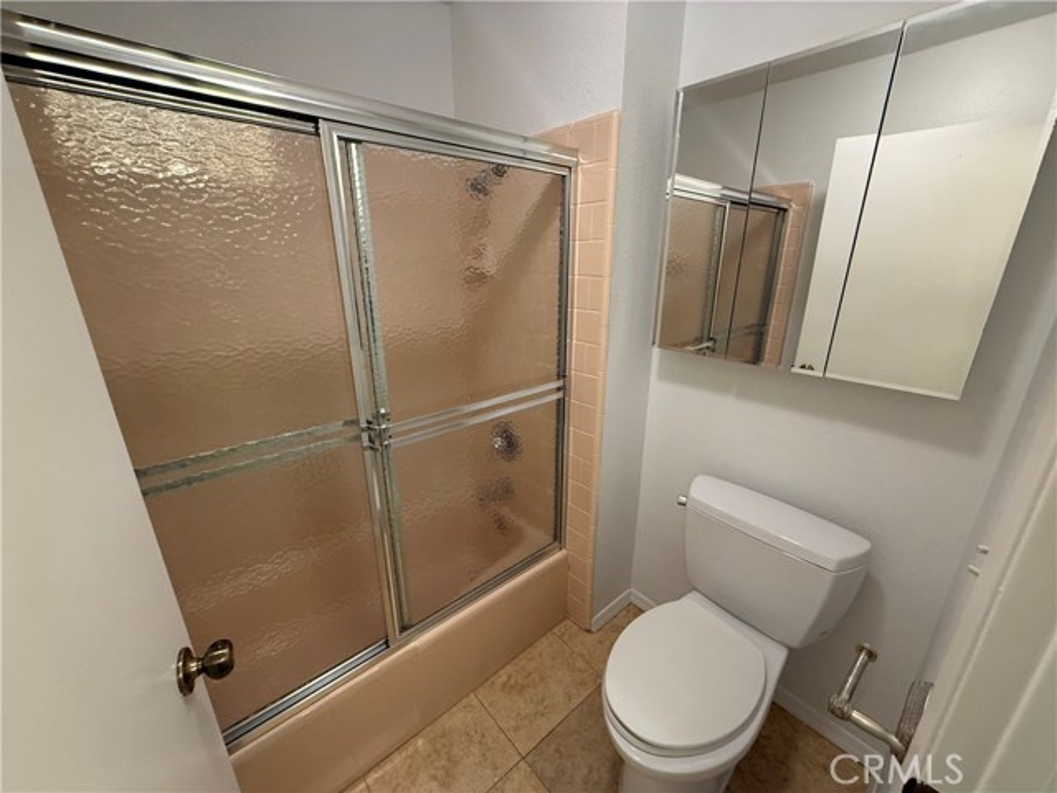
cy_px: 396
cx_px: 528
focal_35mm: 14
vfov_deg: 85.7
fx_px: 427
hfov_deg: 102.1
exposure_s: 1/60
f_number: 2.2
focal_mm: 2.22
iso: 250
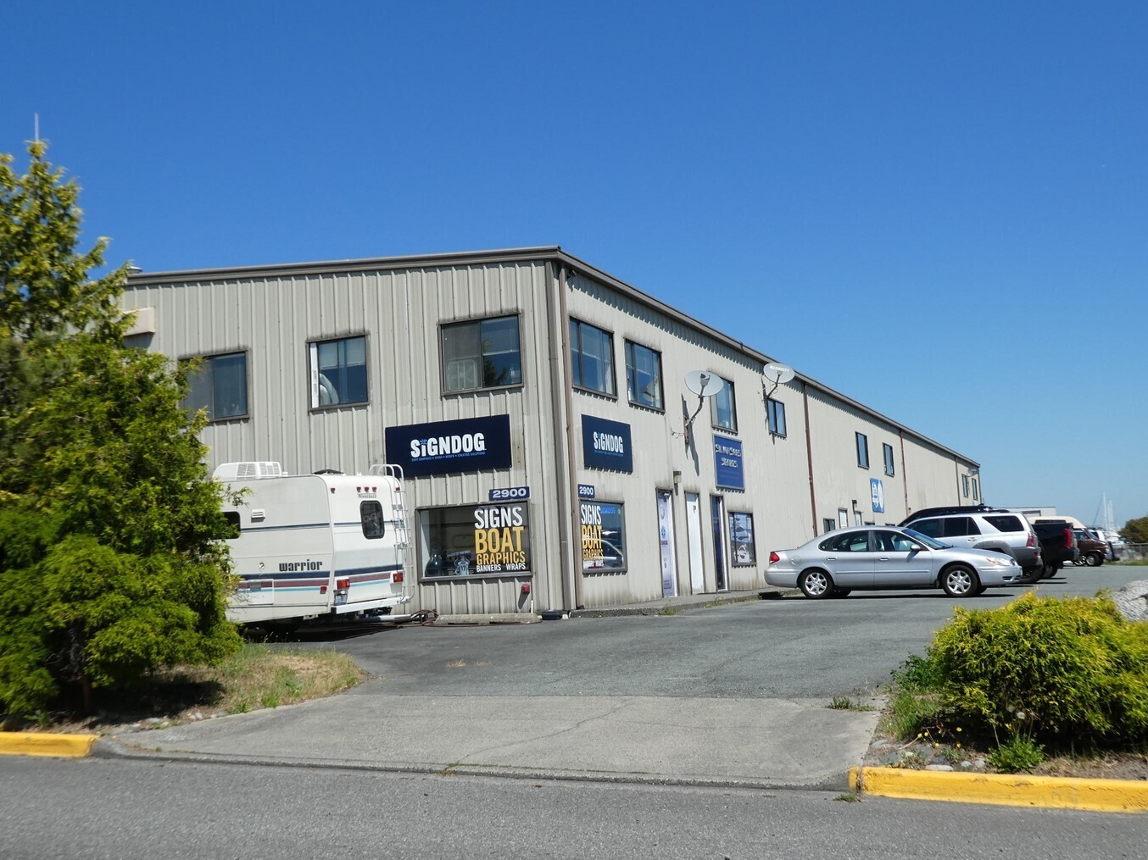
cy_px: 416
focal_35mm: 39
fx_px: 1293
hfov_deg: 47.9
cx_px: 570
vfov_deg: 36.8
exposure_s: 1/1000
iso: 80
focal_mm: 5.8
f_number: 3.6
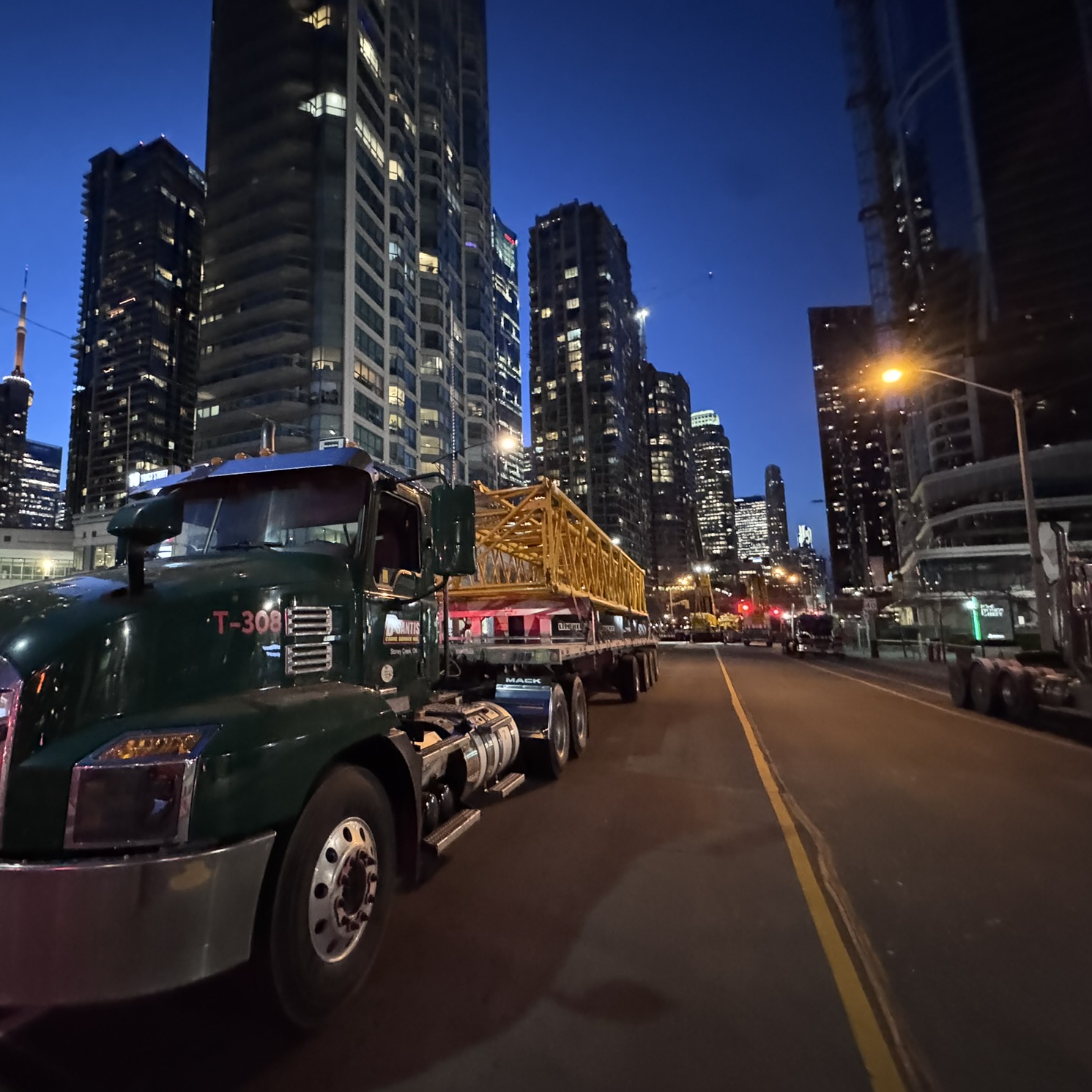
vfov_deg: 84.0
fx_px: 607
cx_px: 378
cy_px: 555
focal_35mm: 17
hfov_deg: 81.6
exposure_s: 1/30
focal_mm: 2.22
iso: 2500
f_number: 2.2
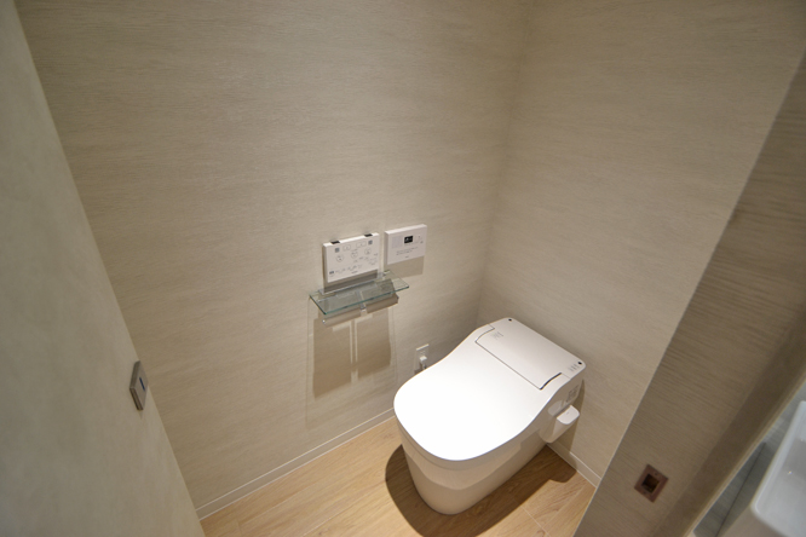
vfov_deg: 77.3
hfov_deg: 100.4
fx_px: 336
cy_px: 268
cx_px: 403
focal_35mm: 15
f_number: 4
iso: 400
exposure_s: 1/60
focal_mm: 10
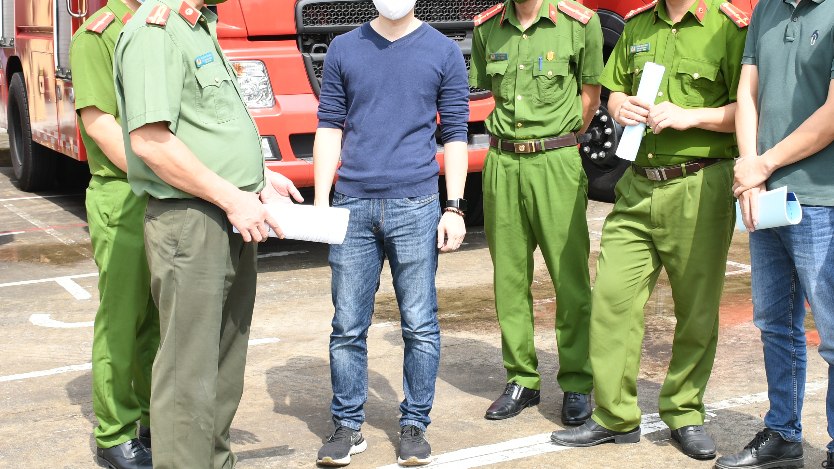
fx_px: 1301
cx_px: 489
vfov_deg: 20.4
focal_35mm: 59
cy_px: 158
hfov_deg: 35.4
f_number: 7.1
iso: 160
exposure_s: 1/200
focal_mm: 23
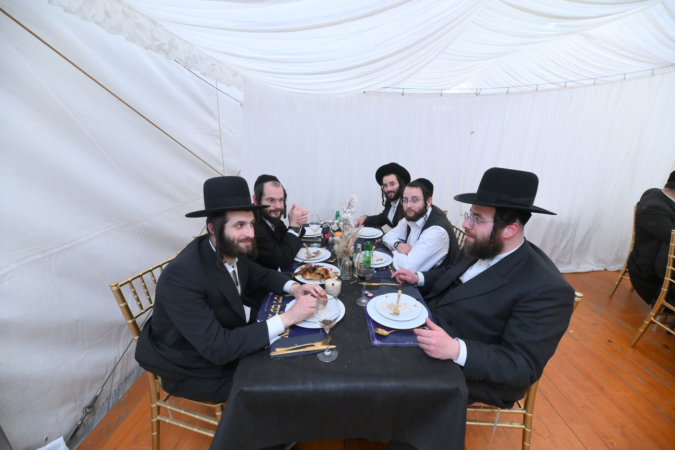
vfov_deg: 81.2
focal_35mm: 14
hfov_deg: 104.3
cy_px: 225
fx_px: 262
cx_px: 338
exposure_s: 1/200
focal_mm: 14
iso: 3200
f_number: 5
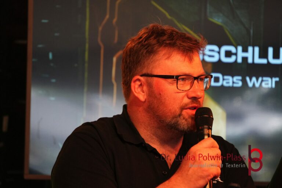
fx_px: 2256
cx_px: 141
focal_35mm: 288
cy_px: 94
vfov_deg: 4.8
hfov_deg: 7.2
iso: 2500
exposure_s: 1/320
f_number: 6.3
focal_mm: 192
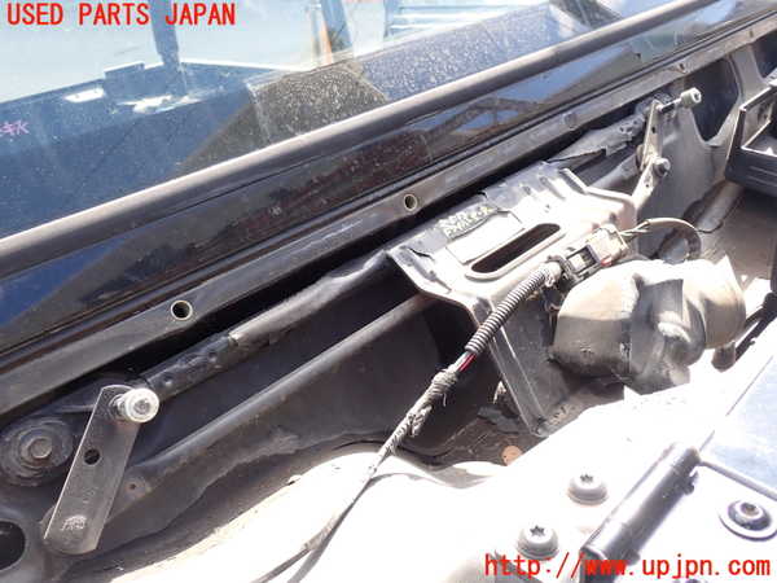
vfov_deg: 46.8
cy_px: 292
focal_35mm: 30
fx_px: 673
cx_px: 388
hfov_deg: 60.0
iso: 100
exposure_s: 1/160
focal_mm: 5.4
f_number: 3.2
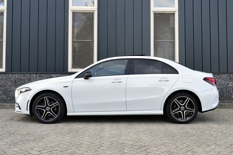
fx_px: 233
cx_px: 116
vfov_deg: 36.9
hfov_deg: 53.1
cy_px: 78
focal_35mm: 36
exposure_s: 1/100
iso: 400
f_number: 9
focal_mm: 24
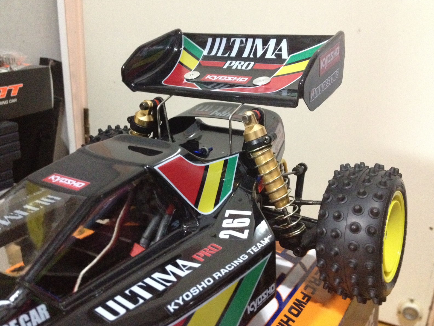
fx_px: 451
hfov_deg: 51.4
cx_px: 215
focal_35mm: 36
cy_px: 162
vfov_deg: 39.7
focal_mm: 4.28
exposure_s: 1/15
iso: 640
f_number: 2.4
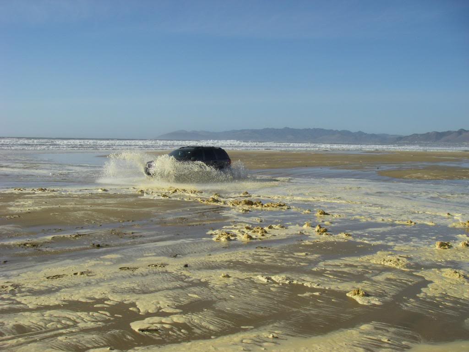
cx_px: 234
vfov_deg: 37.7
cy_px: 176
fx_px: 515
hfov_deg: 49.0
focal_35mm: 38
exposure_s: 1/320
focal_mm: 6.3
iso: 64
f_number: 6.6
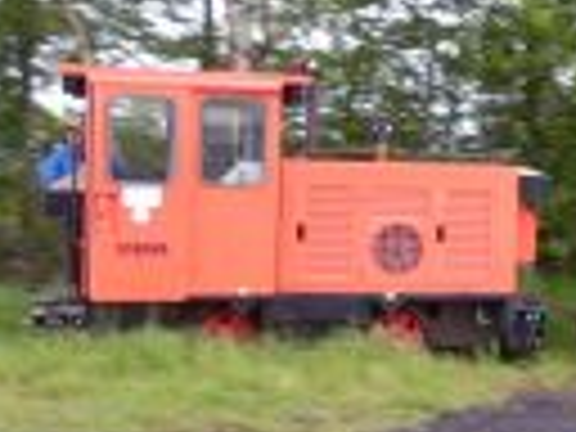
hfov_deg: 23.2
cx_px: 670
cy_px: 202
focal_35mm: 78
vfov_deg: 18.9
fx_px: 1298
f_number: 2.5
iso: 120
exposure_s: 1/30
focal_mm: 4.5
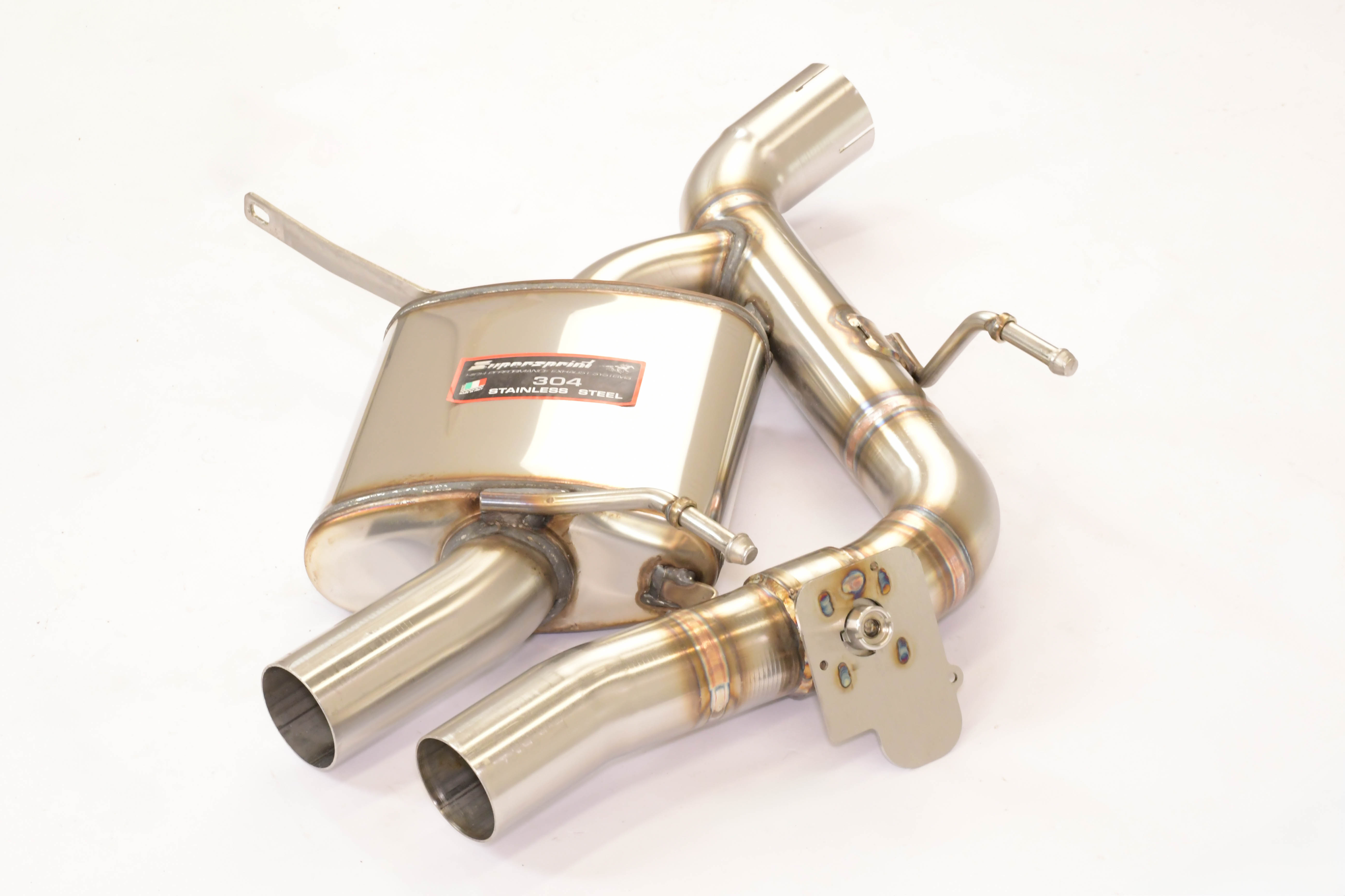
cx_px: 672
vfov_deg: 13.8
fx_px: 3698
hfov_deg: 20.6
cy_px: 448
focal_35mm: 99
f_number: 13
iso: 2500
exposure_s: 1/80
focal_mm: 66
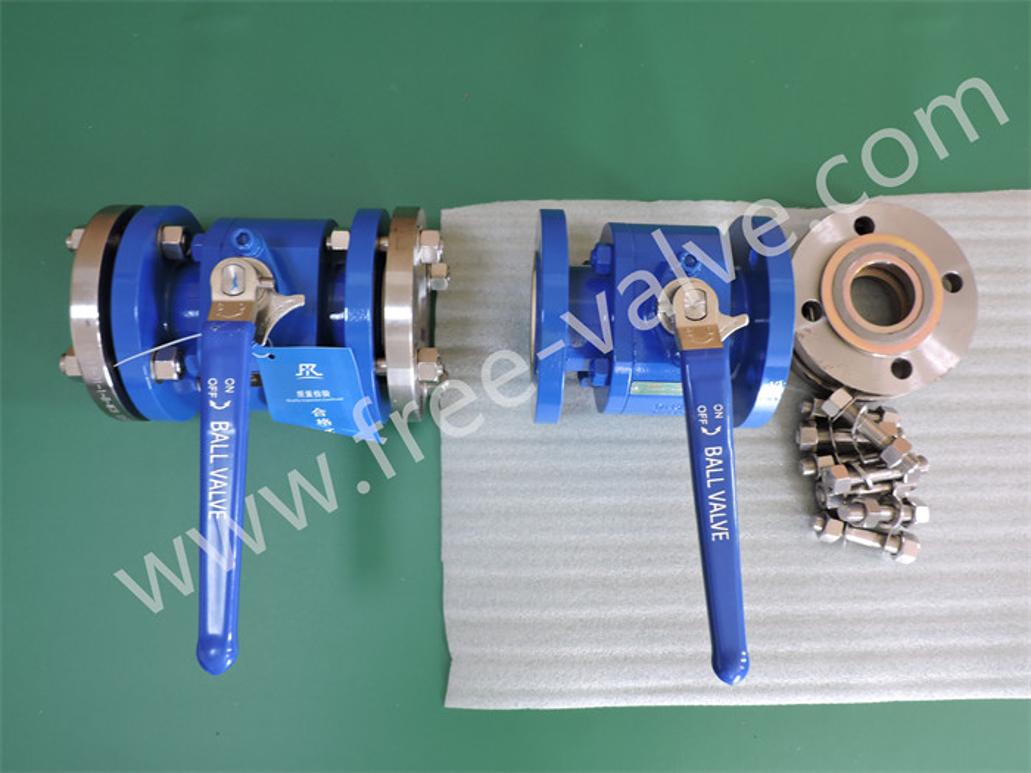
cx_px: 516
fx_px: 834
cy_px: 386
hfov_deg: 63.4
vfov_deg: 49.7
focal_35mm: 28
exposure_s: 1/30
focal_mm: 5
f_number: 3.1
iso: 160
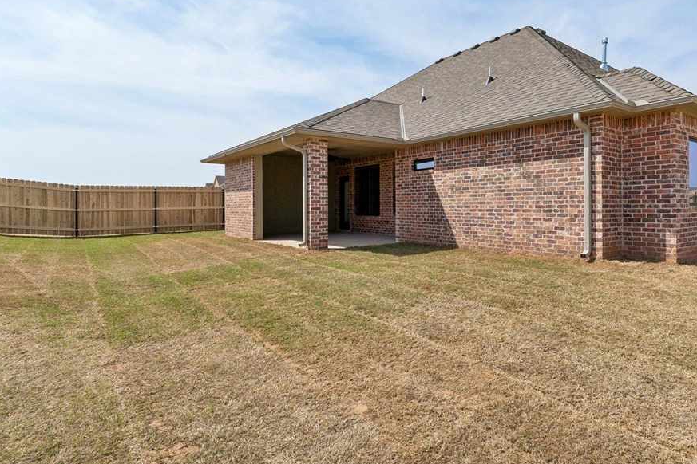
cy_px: 191
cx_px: 456
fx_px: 426
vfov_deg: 56.9
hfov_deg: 76.5
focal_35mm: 22
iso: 200
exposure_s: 1/1600
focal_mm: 10
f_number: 7.1
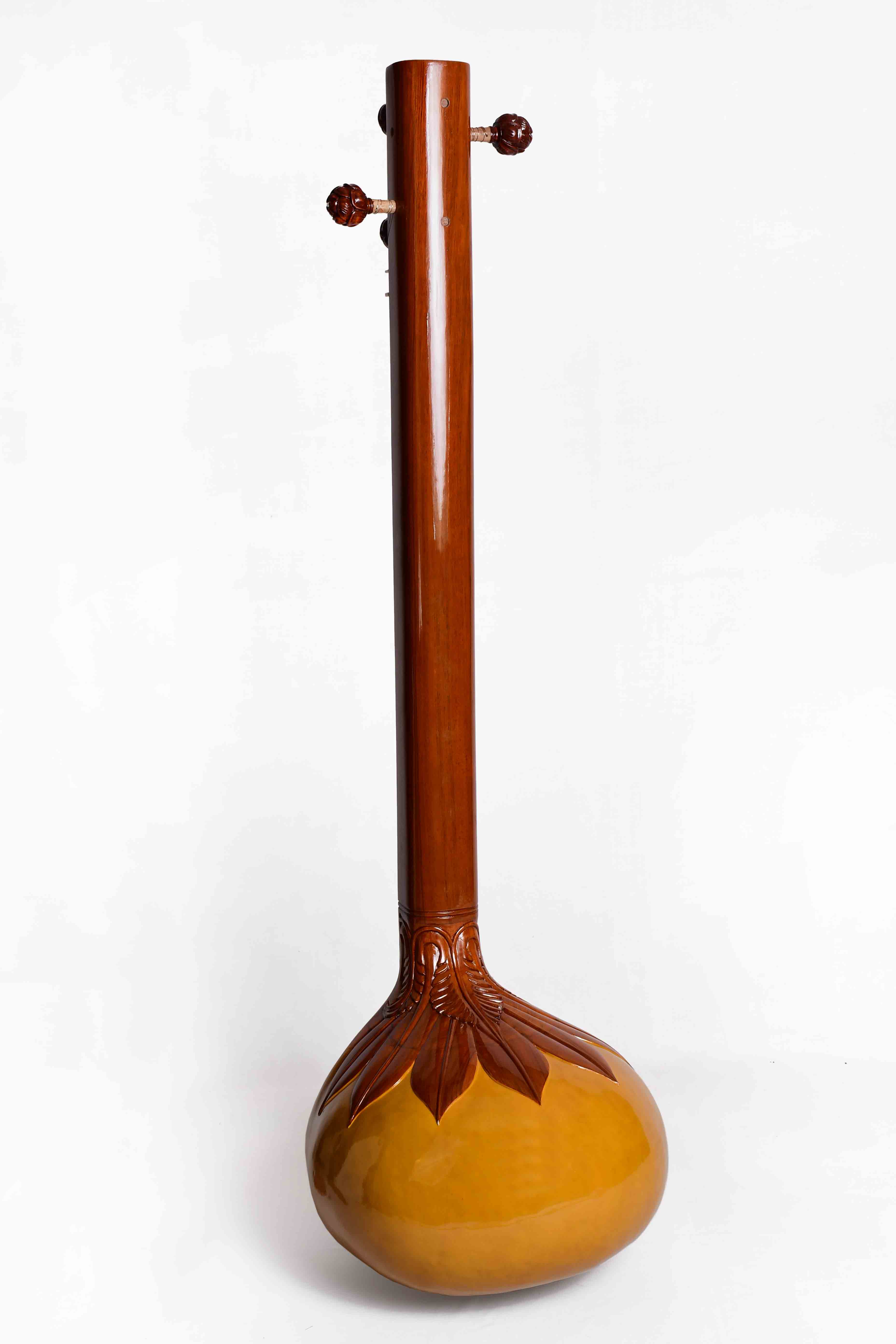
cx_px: 448
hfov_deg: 26.0
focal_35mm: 52
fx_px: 1941
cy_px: 672
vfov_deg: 38.2
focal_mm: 35
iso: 200
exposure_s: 1/100
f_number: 9
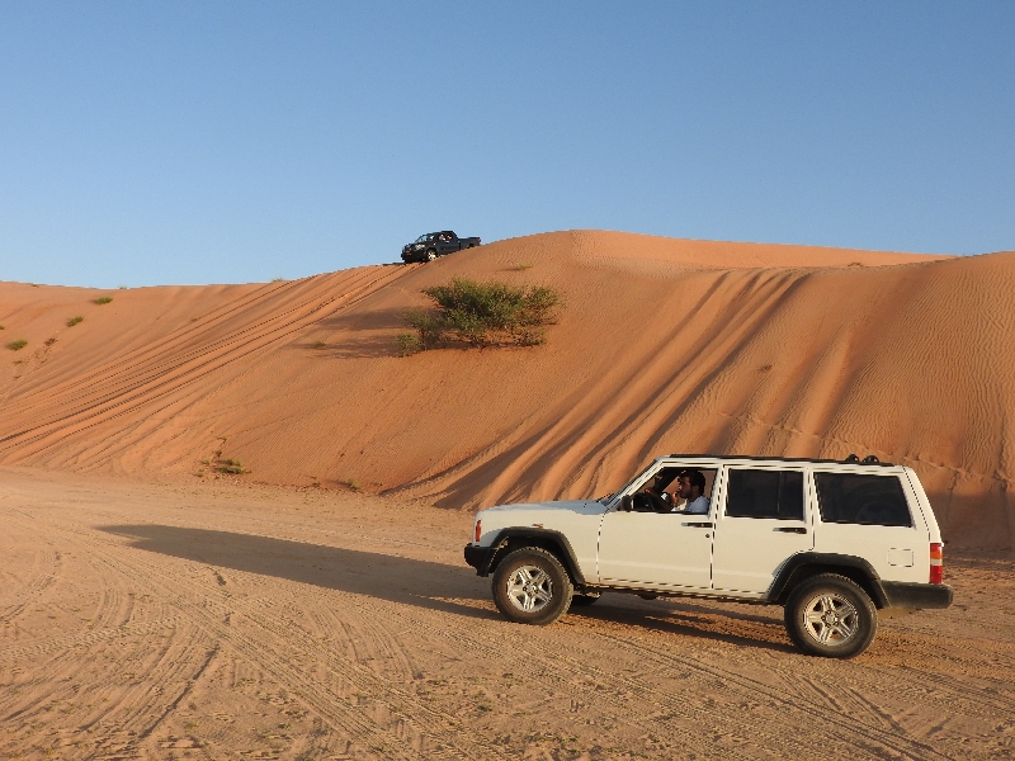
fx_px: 968
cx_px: 508
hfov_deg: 55.4
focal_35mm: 33
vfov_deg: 42.9
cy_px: 380
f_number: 3.6
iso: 100
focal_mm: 5.9
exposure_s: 1/800
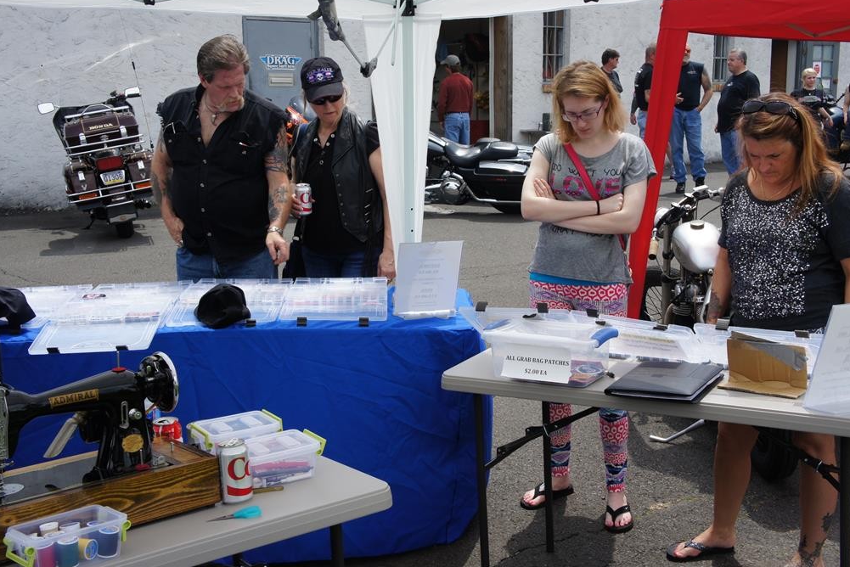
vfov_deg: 28.4
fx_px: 1122
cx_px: 432
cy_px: 279
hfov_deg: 41.5
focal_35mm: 48
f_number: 13
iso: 200
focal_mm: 31
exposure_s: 1/160
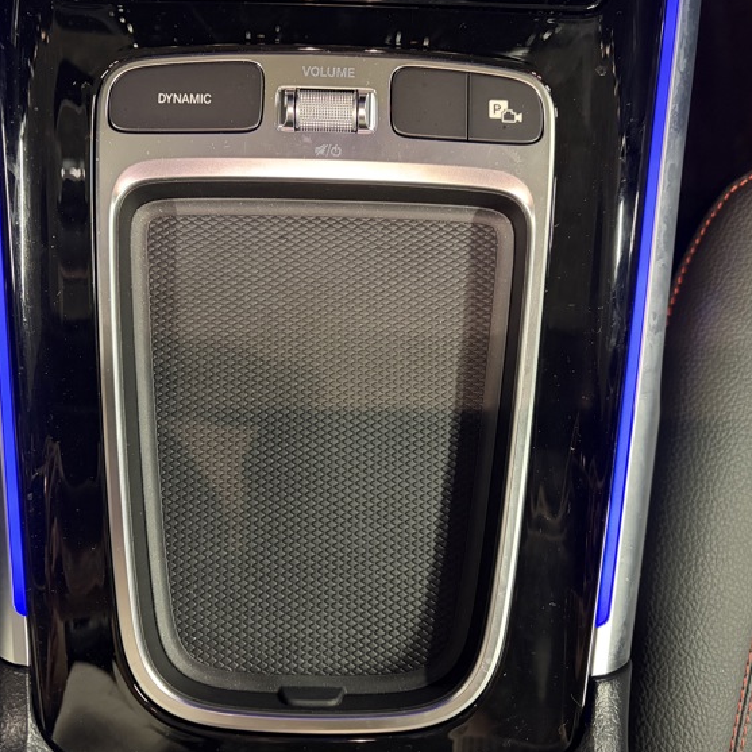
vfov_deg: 49.7
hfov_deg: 49.7
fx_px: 811
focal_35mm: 33
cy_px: 385
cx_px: 344
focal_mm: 5.96
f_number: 1.6
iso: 500
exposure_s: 1/30
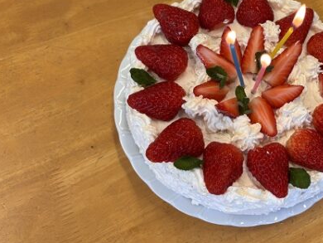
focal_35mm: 40
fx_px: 373
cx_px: 231
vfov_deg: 35.5
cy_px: 74
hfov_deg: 45.6
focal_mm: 5.96
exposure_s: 1/100
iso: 50
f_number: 1.6
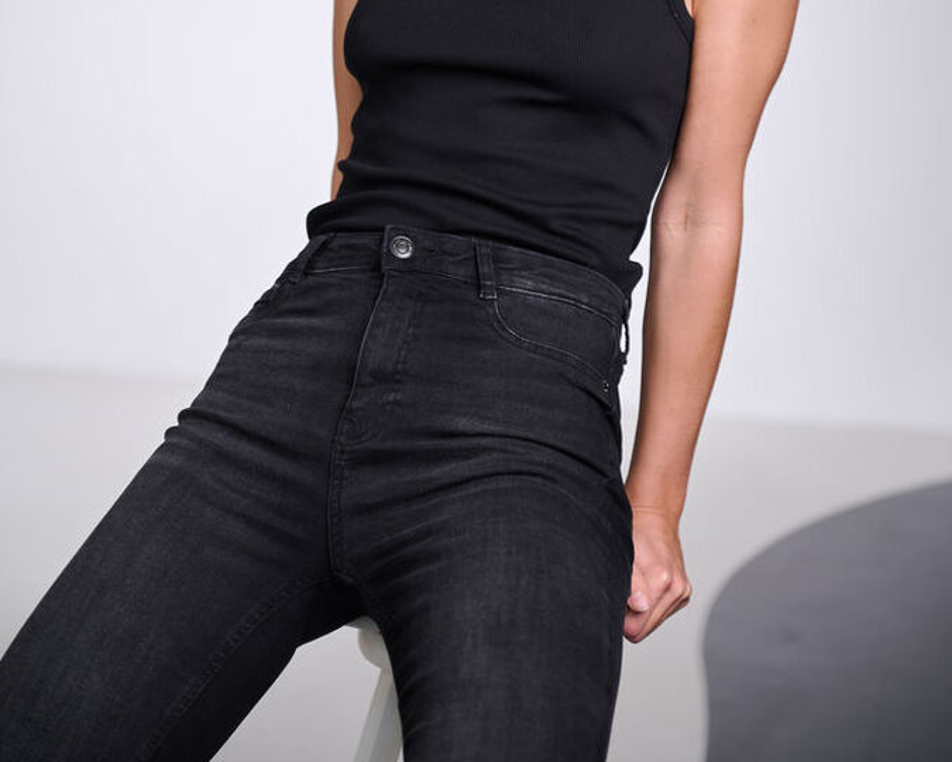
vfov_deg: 15.3
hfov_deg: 19.4
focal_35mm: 99
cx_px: 477
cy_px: 52
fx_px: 2789
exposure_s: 1/125
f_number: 2.8
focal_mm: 70
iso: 125
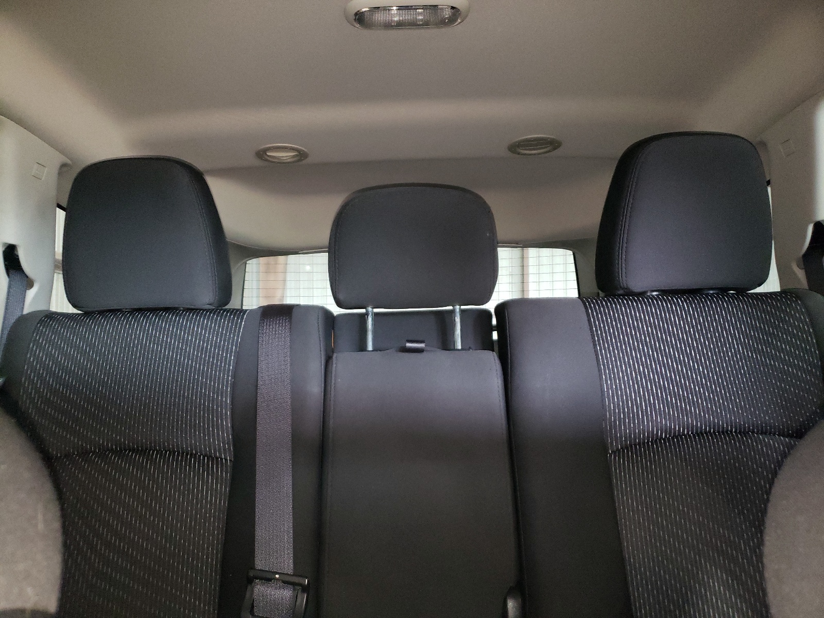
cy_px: 309
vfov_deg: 53.1
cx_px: 412
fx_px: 619
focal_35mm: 26
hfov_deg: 67.3
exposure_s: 1/24
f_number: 1.5
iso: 448
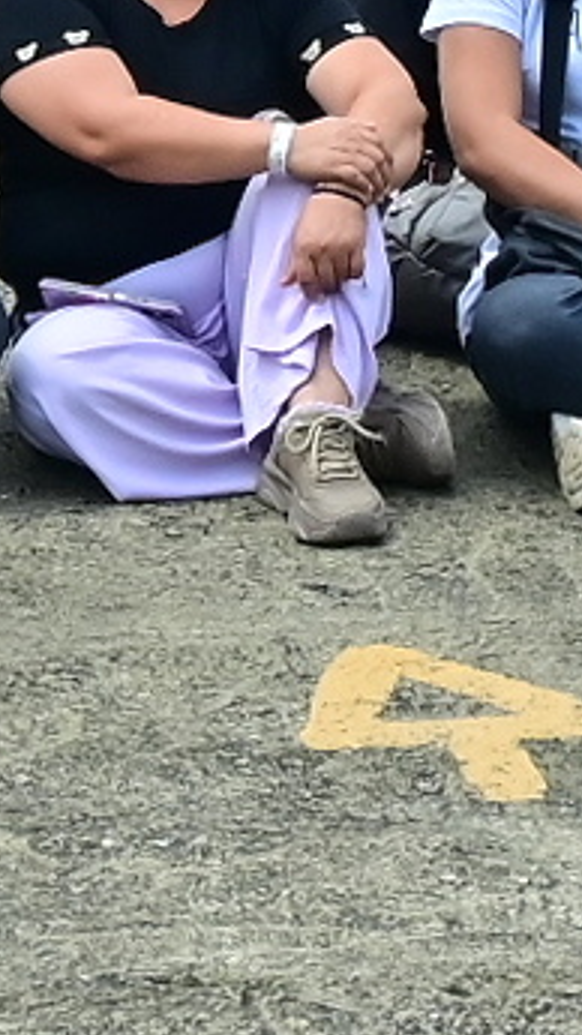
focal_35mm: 301
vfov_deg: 6.9
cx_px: 1608
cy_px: -1260
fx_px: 8260
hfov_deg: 3.9
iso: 160
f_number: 10
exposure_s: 1/200
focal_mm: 25
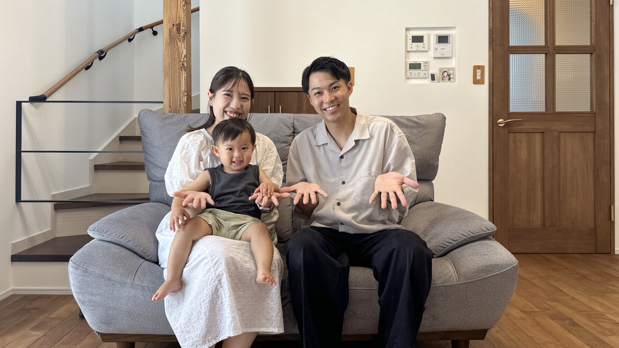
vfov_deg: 42.9
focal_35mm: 27
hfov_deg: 69.9
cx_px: 313
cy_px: 161
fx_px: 443
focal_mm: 6.86
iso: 125
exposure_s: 1/121
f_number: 1.78
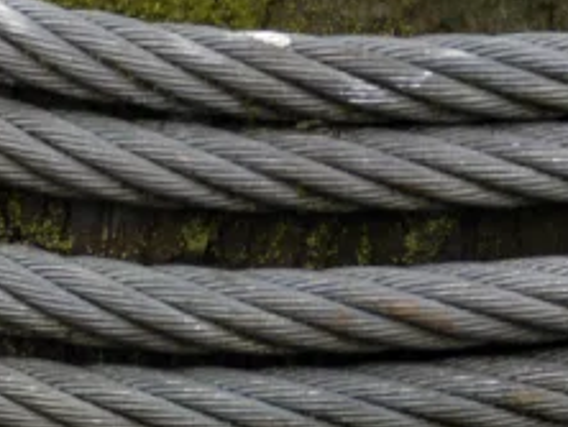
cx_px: 36
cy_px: 26
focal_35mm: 613
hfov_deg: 3.2
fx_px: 10068
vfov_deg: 2.4
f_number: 4.5
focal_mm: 105
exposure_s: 1/200
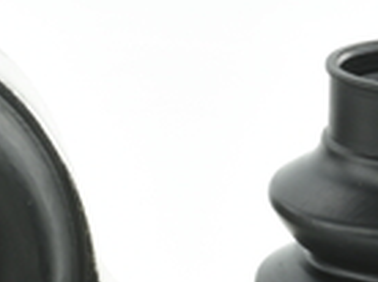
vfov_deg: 4.9
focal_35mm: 301
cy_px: 402
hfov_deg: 6.5
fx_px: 3281
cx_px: -129
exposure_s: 1/2
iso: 64
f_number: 22
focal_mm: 60
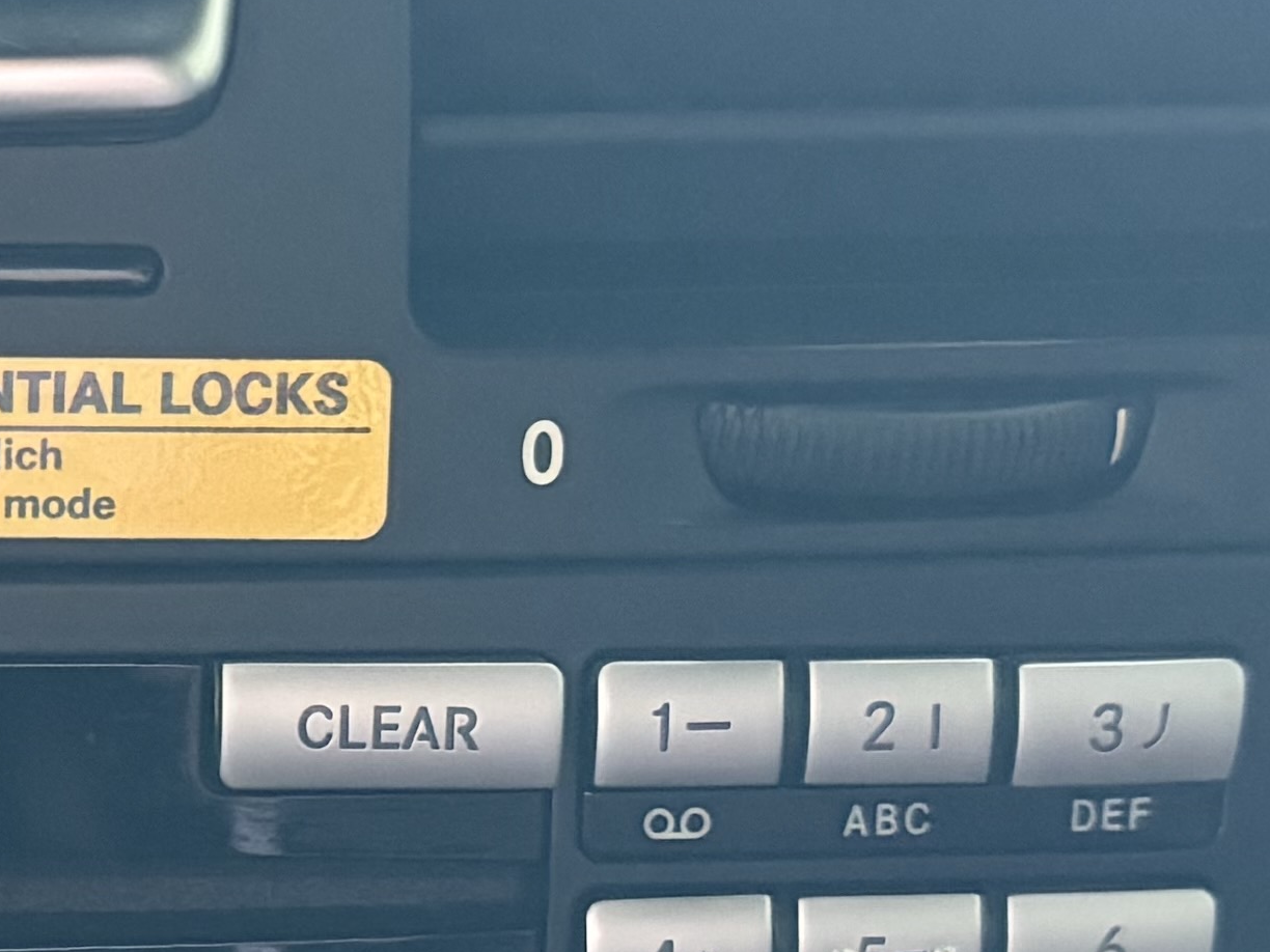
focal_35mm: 112
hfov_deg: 16.8
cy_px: 713
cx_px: -248
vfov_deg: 13.2
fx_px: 4109
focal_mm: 6.76
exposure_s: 1/58
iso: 800
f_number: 1.78
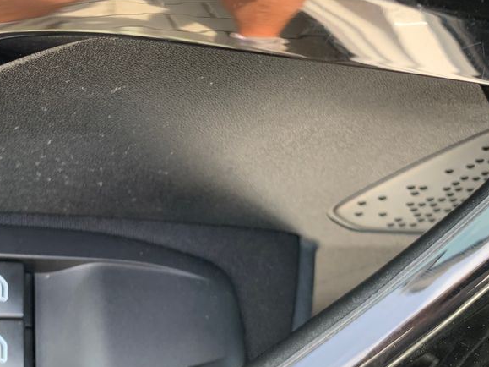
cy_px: 128
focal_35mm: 46
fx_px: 650
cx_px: 190
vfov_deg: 31.3
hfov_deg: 41.0
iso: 100
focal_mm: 4.25
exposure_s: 1/114
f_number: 1.8
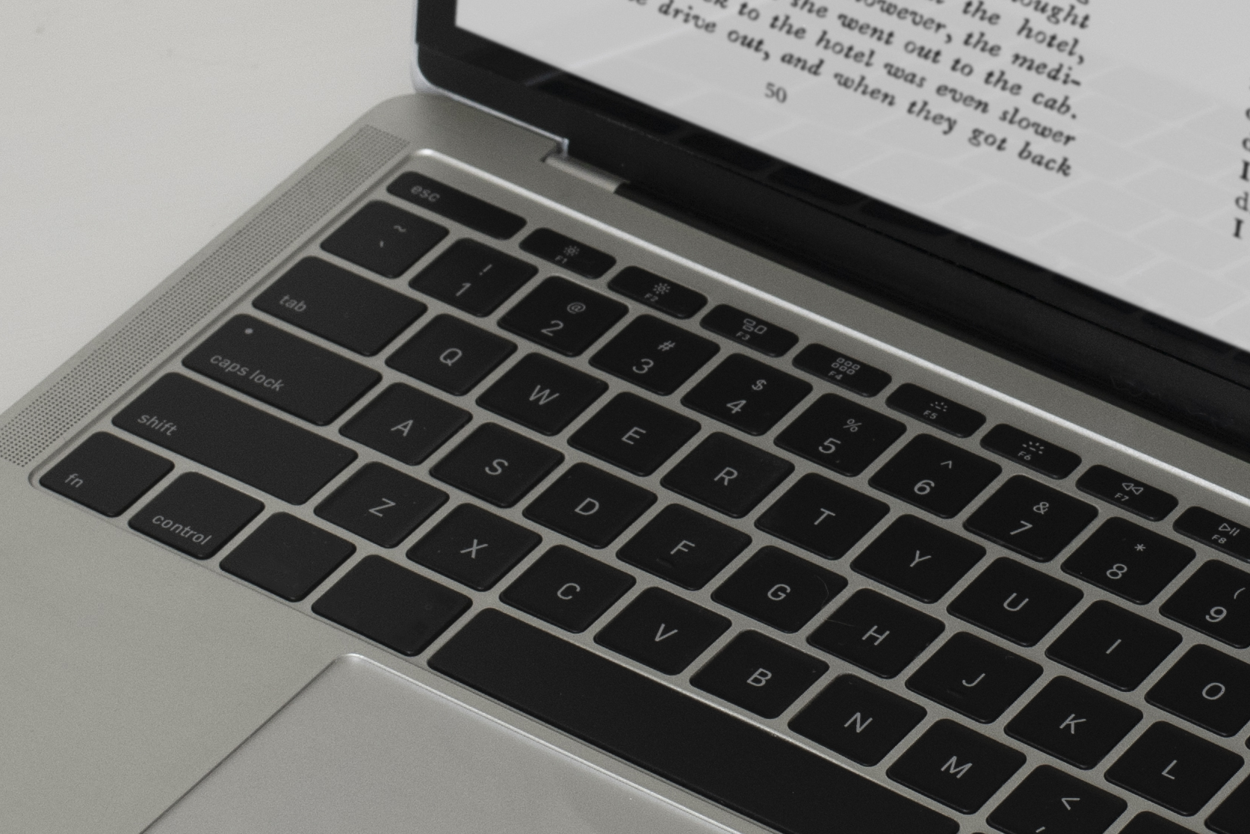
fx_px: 7640
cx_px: 994
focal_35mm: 220
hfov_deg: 9.3
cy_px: 29
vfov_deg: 6.2
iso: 500
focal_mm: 50
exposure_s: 1/60
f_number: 3.5
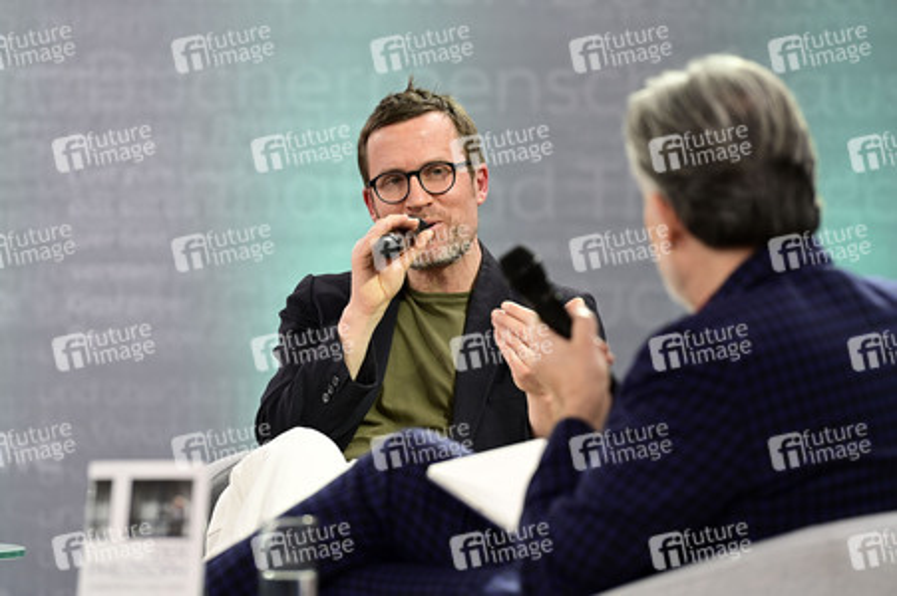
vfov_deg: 7.0
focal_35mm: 195
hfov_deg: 10.6
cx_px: 448
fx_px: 4855
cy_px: 298
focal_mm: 195
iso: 640
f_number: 4
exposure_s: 1/320
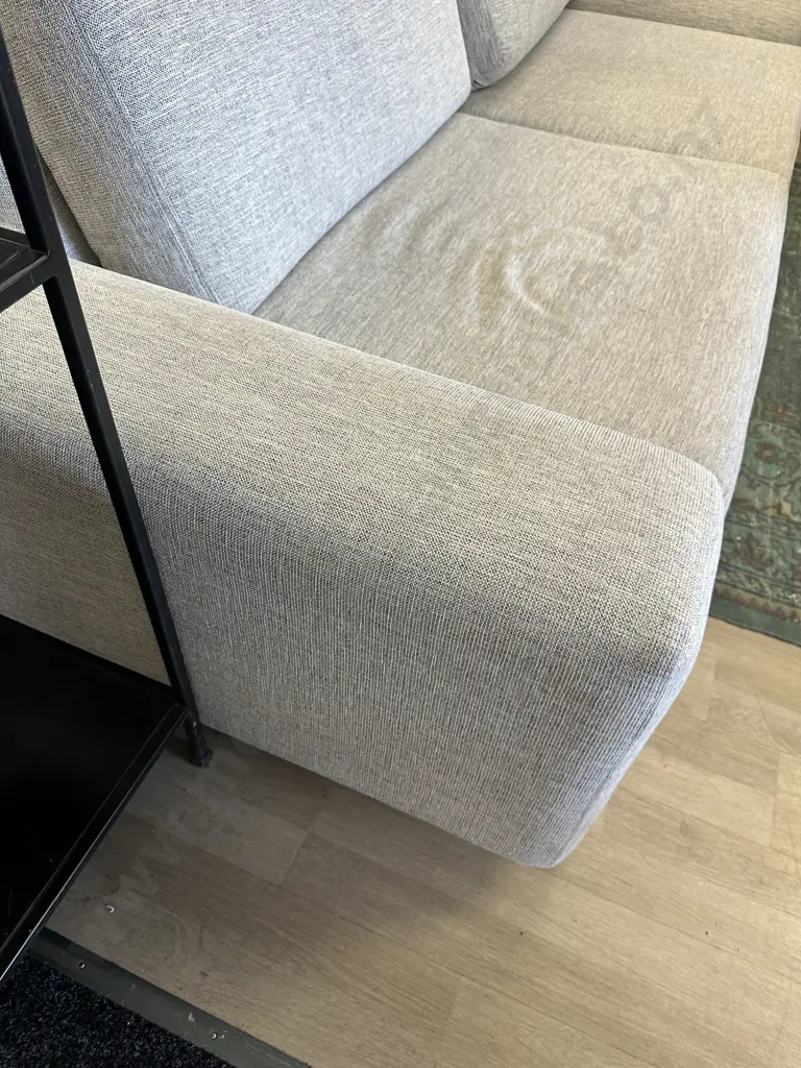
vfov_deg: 71.6
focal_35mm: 24
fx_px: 740
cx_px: 400
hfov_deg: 56.8
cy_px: 534
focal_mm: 6.86
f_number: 1.78
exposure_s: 1/100
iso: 200
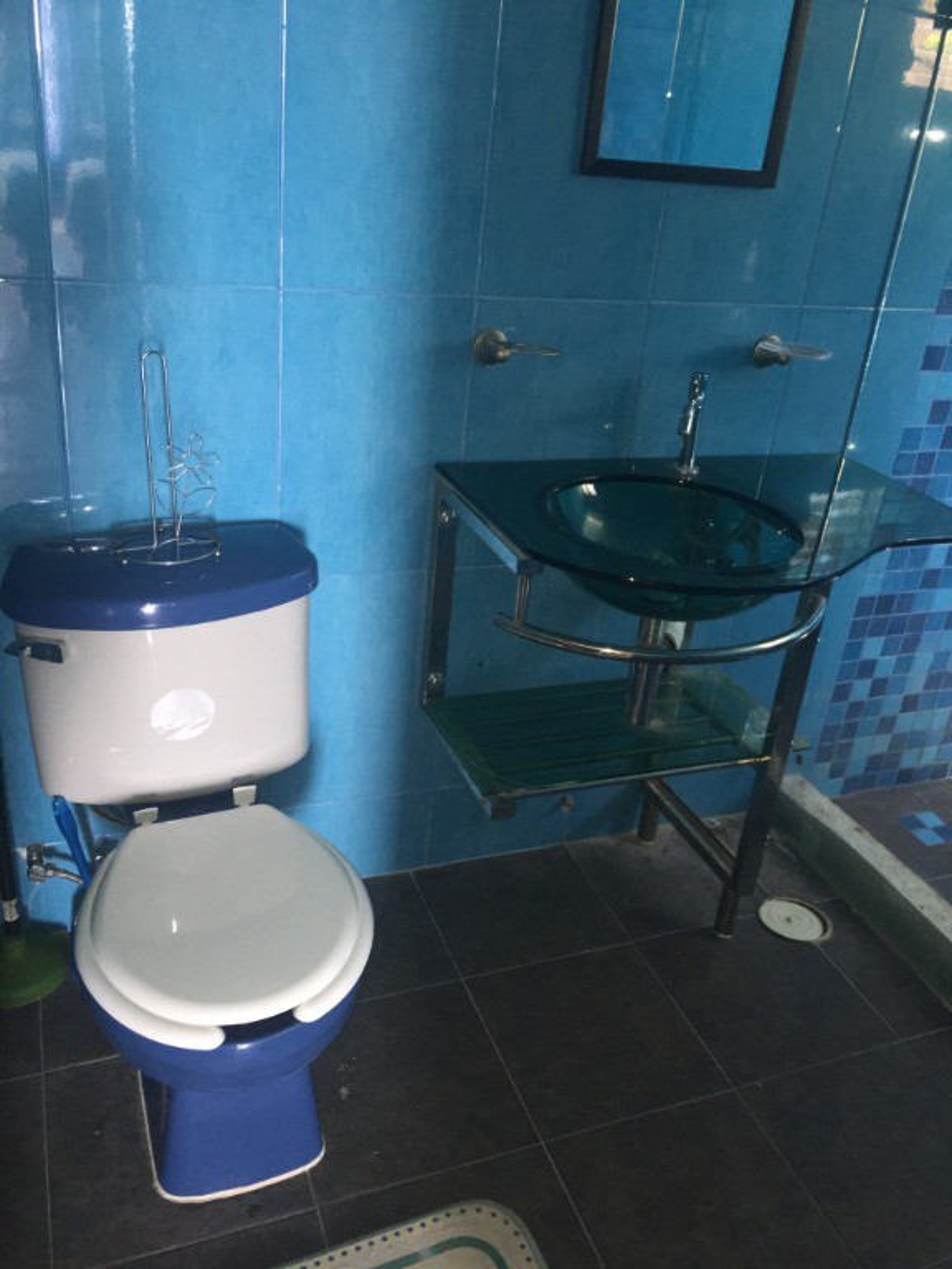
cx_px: 476
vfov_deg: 61.7
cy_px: 634
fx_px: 1063
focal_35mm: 29
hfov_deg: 48.2
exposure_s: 1/30
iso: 64
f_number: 2.2
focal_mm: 4.15
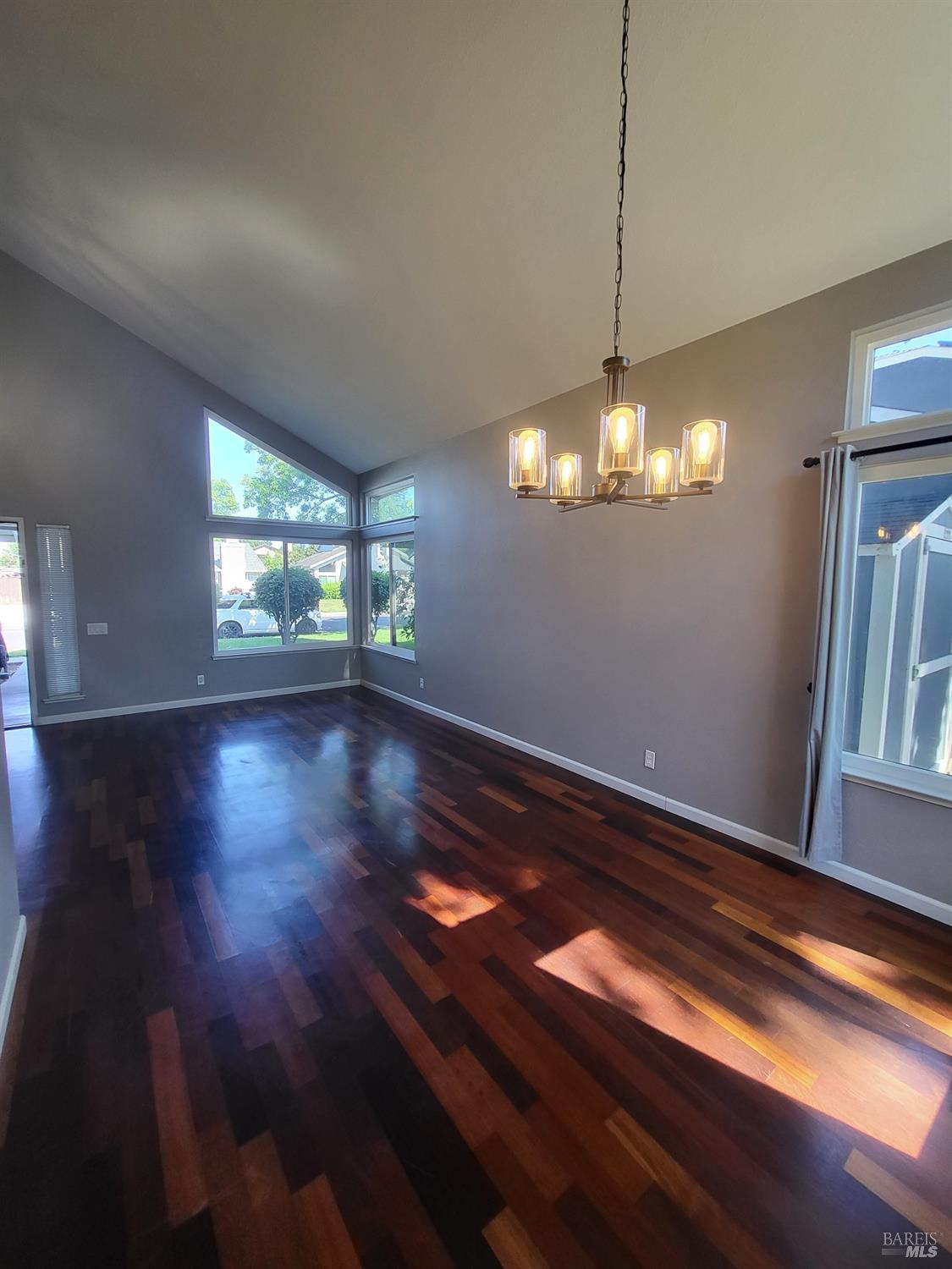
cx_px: 476
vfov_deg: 106.2
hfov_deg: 89.9
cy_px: 634
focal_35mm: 13
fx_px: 477
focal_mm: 1.74
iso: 80
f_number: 2.2
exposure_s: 1/60
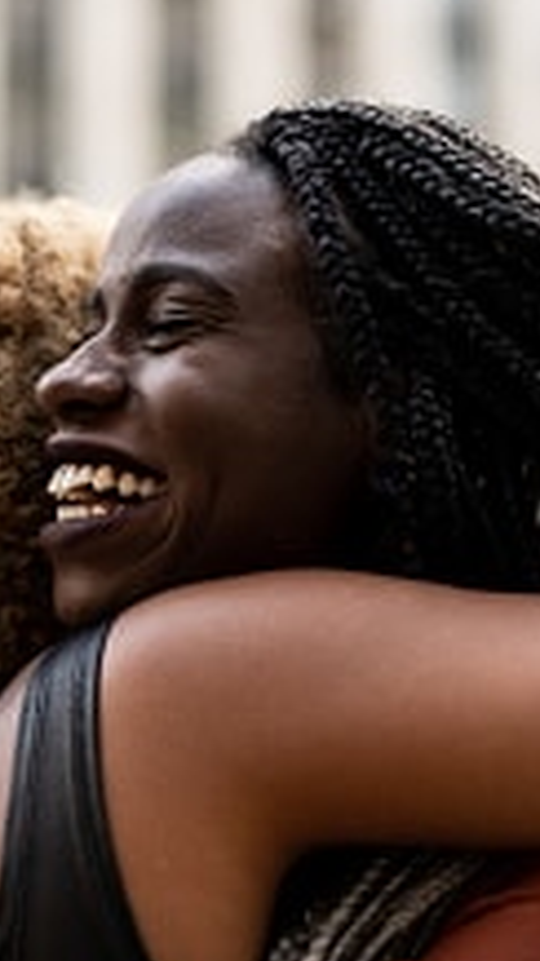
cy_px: 436
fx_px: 3132
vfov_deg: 17.4
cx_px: 197
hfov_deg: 9.8
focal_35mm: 123
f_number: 1.4
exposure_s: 1/250
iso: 125
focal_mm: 50
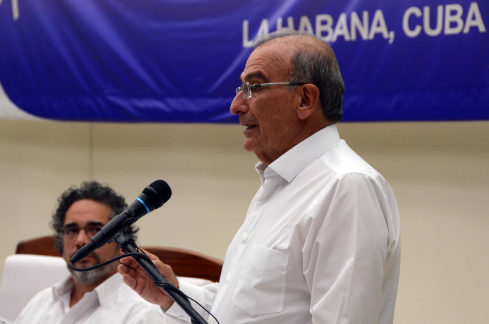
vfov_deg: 10.1
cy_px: 162
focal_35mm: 135
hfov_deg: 15.2
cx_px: 244
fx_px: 1830
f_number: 6.3
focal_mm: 90
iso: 800
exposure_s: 1/80
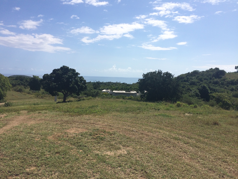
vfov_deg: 48.2
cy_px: 90
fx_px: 199
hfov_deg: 61.7
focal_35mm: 29
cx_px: 119
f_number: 2.2
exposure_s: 1/4115
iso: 32
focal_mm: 4.15
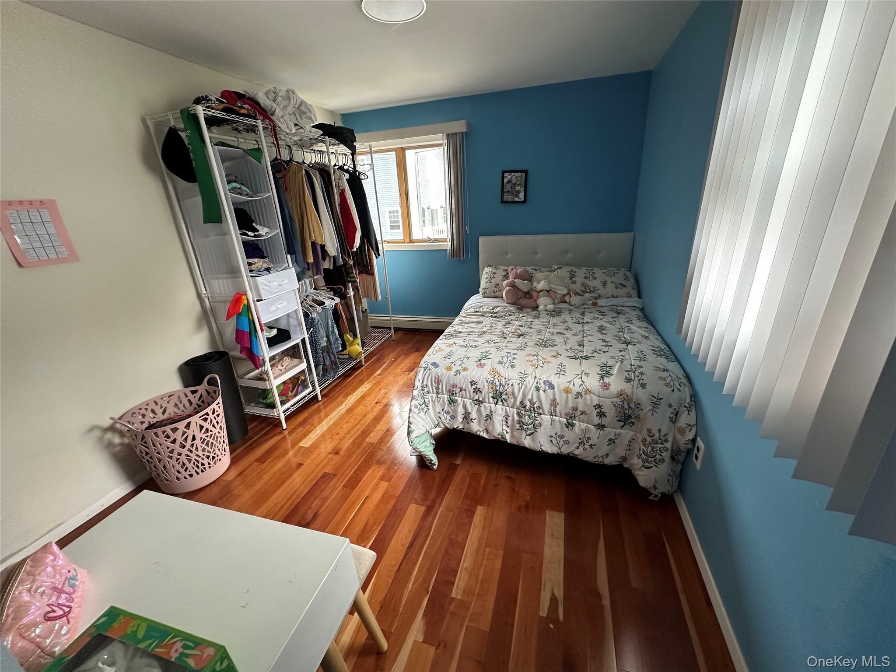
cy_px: 336
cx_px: 448
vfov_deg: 85.7
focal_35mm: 14
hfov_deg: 102.1
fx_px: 362
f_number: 2.2
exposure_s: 1/60
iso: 160
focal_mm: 2.22
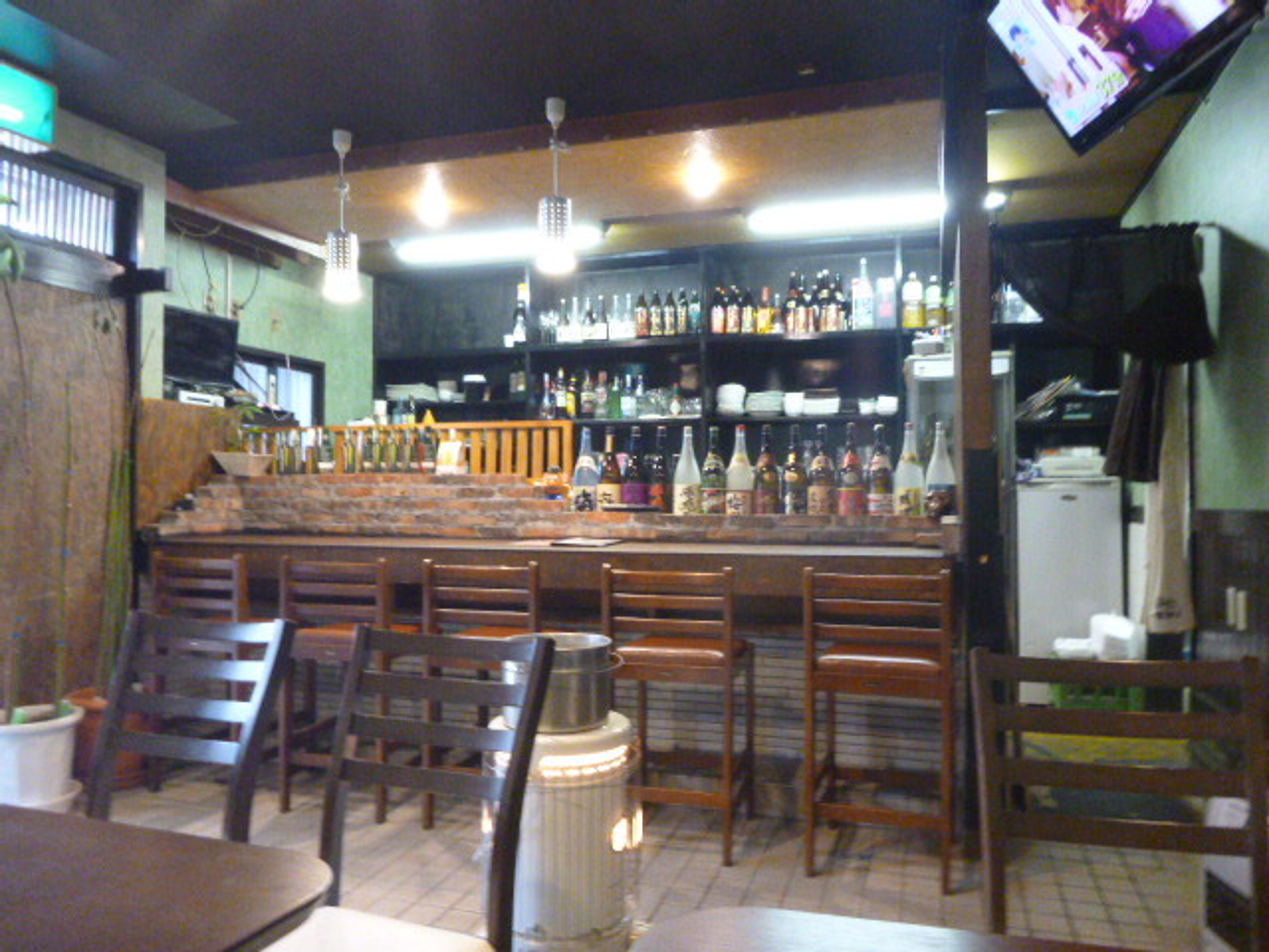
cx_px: 634
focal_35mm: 25
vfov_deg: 54.9
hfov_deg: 69.4
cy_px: 476
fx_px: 916
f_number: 3.9
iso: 800
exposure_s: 1/10
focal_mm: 4.5
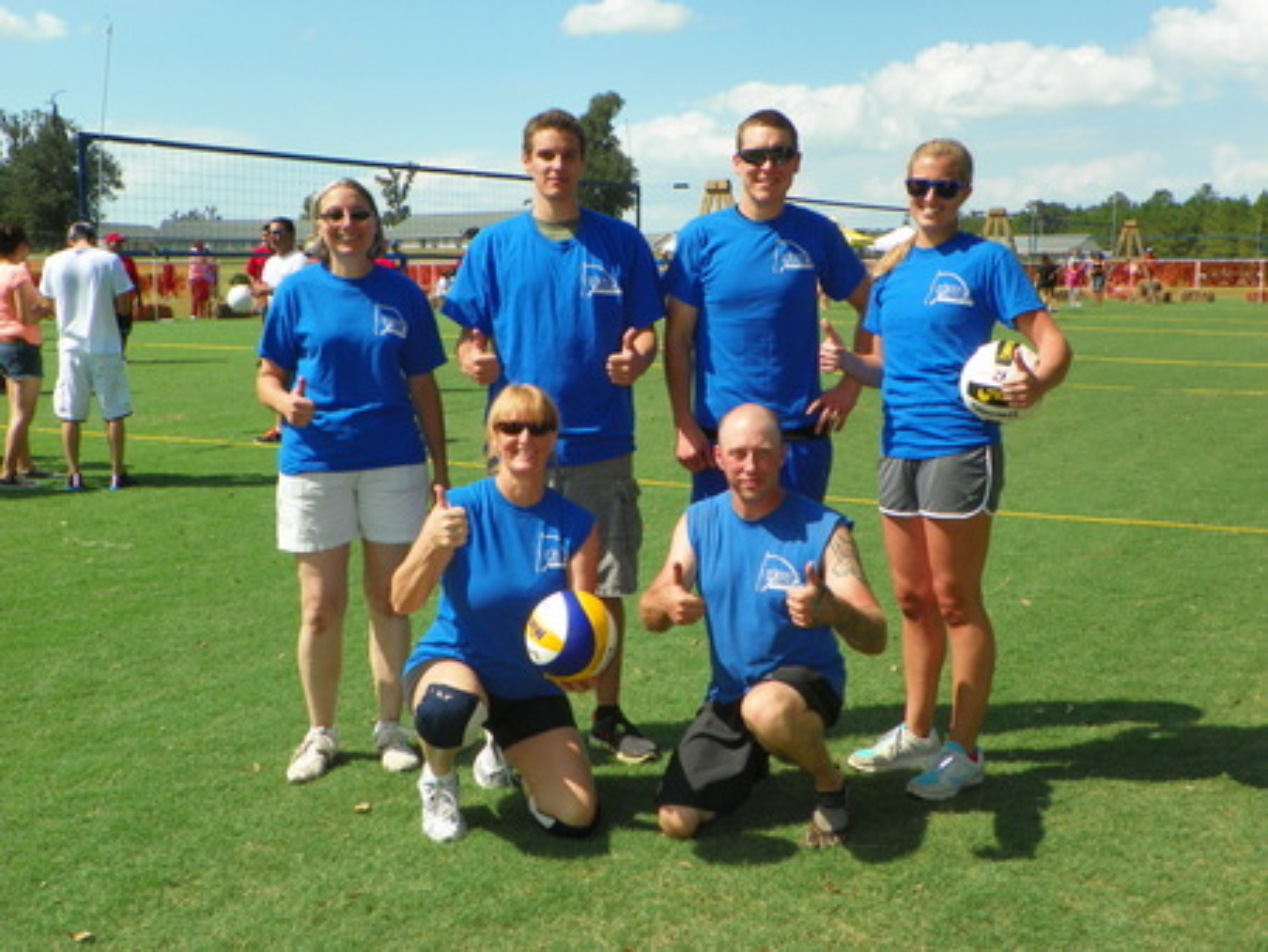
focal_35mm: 43
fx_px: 1576
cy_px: 476
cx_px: 634
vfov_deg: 33.6
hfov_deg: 43.8
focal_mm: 7.6
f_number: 5
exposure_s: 1/400
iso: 64
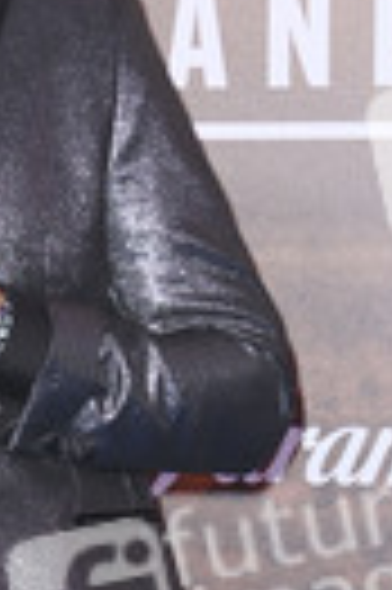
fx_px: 5617
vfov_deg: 6.0
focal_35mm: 343
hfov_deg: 4.0
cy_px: 360
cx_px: -171
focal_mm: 112
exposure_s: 1/200
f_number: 5.6
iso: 400
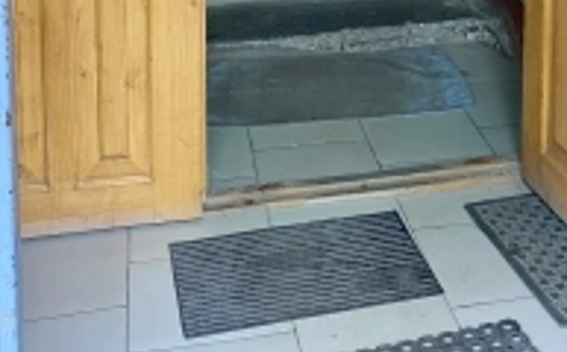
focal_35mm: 67
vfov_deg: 17.2
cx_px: 419
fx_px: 1034
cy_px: -197
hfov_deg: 30.2
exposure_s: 1/60
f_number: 1.8
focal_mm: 4.25
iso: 200
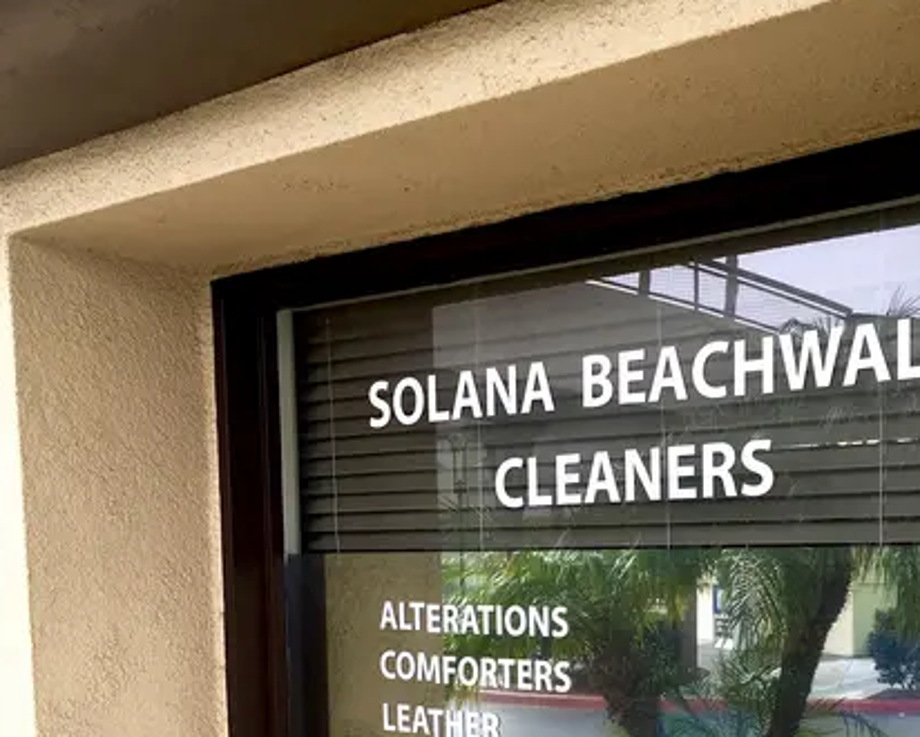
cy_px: 657
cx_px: 543
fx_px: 1362
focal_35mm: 50
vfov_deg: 29.1
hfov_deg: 37.2
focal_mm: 4.15
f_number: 2.2
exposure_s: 1/324
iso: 25
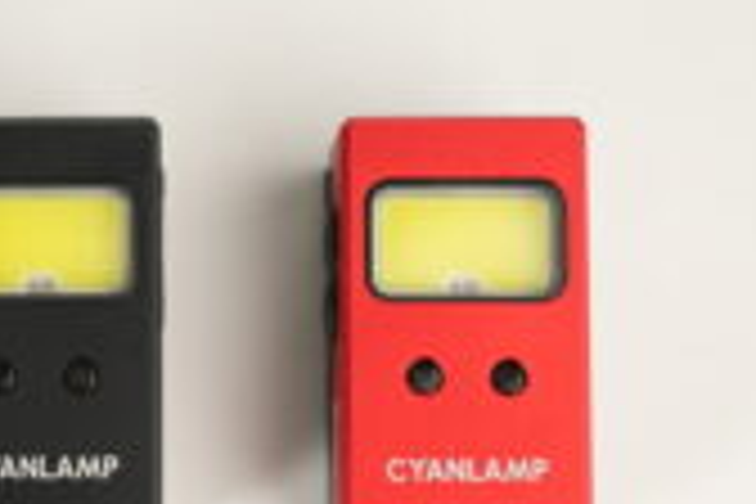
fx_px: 2531
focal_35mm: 121
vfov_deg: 11.4
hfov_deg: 16.5
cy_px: 331
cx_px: -45
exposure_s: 1/100
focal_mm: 47.2
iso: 500
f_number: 7.1
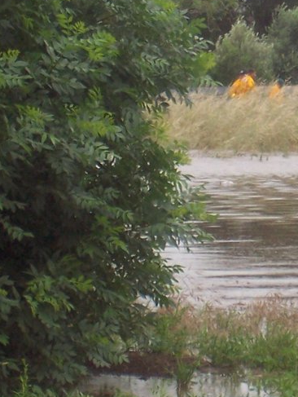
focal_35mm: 279
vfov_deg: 7.1
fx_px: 3198
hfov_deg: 5.3
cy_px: 101
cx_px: 327
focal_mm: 16.8
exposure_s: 1/180
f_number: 4.6
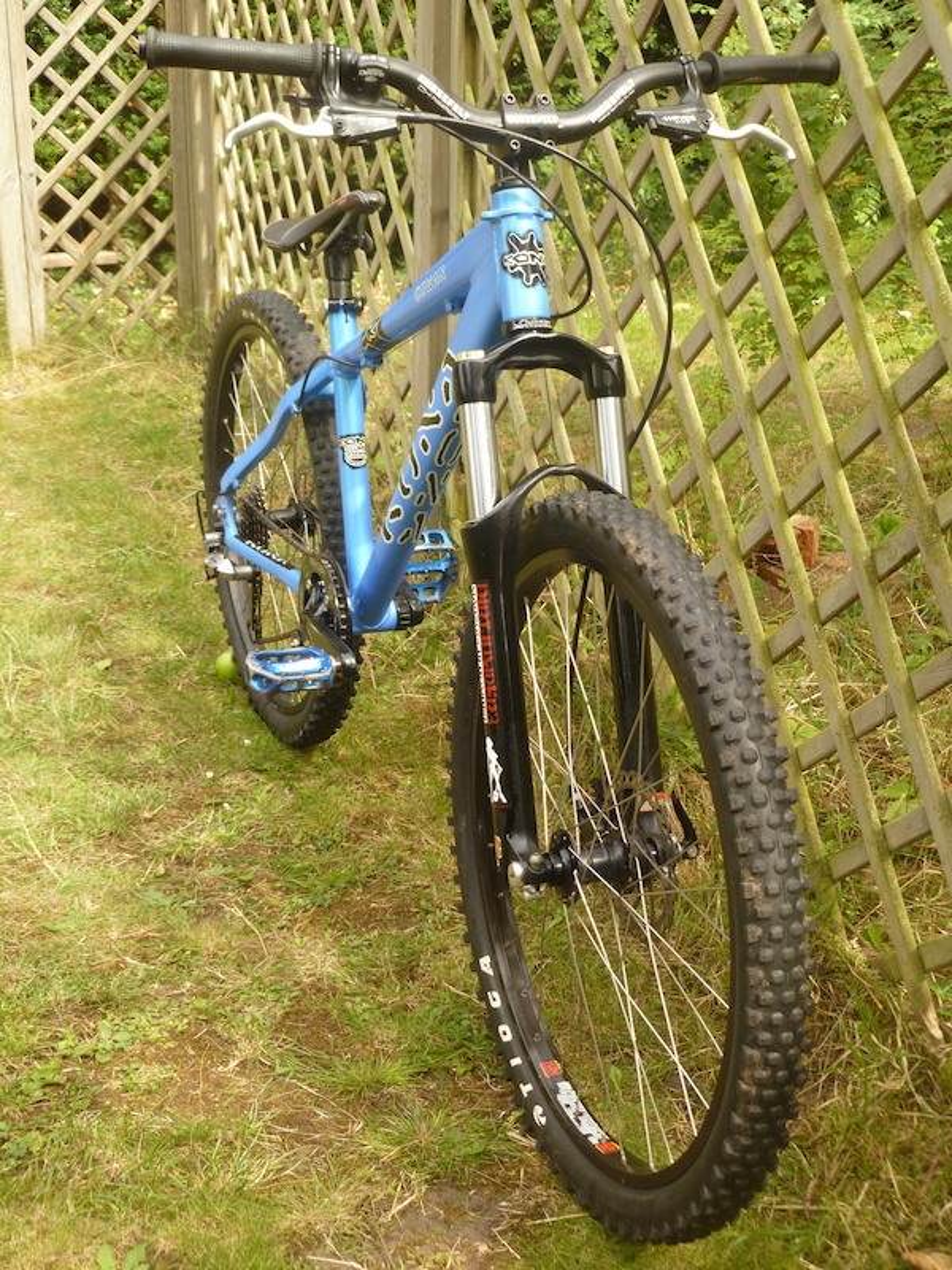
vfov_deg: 42.9
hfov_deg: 32.9
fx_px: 1613
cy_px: 635
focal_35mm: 44
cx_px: 476
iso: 80
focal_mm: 7.9
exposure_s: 1/80
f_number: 3.8
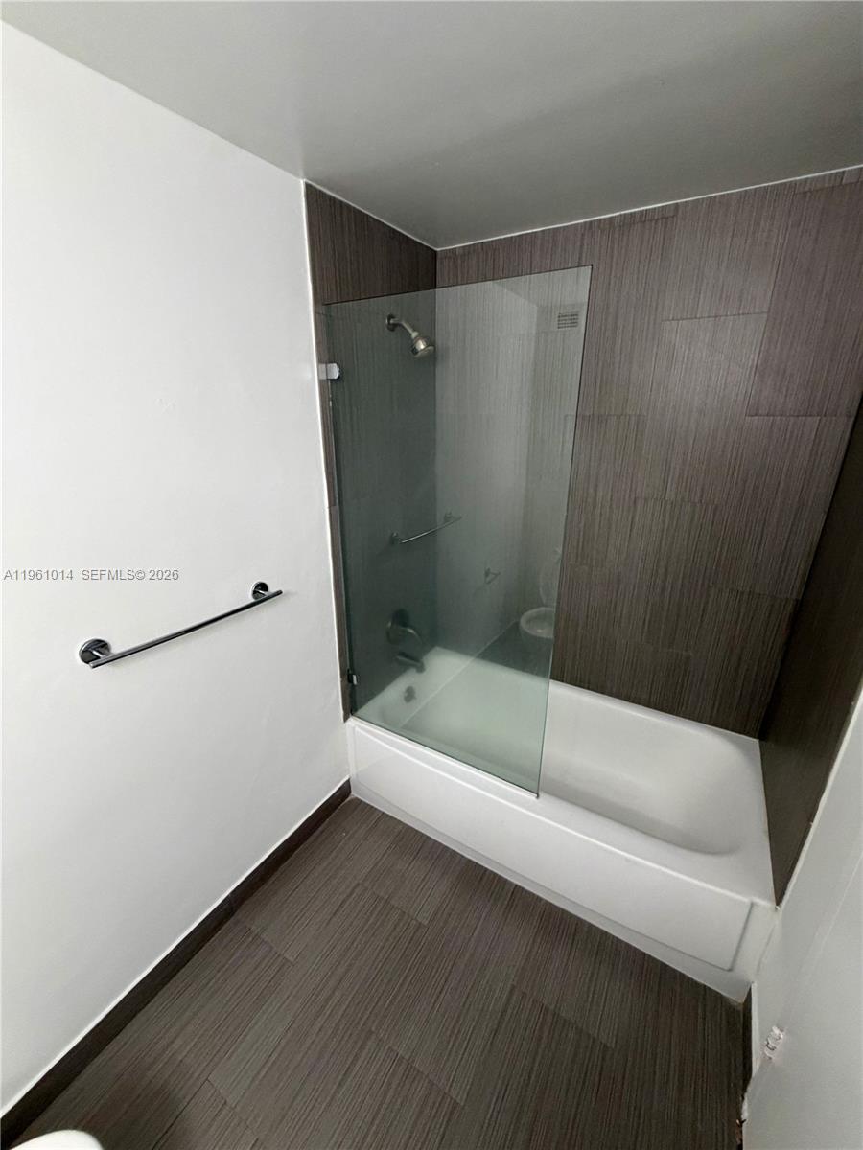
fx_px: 465
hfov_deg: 85.7
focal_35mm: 14
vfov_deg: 102.1
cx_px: 432
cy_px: 575
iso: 250
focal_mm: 2.22
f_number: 2.2
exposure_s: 1/60
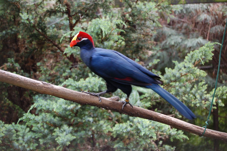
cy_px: 76
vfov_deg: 16.5
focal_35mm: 82
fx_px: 520
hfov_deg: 24.6
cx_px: 114
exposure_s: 1/60
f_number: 5.6
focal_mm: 55
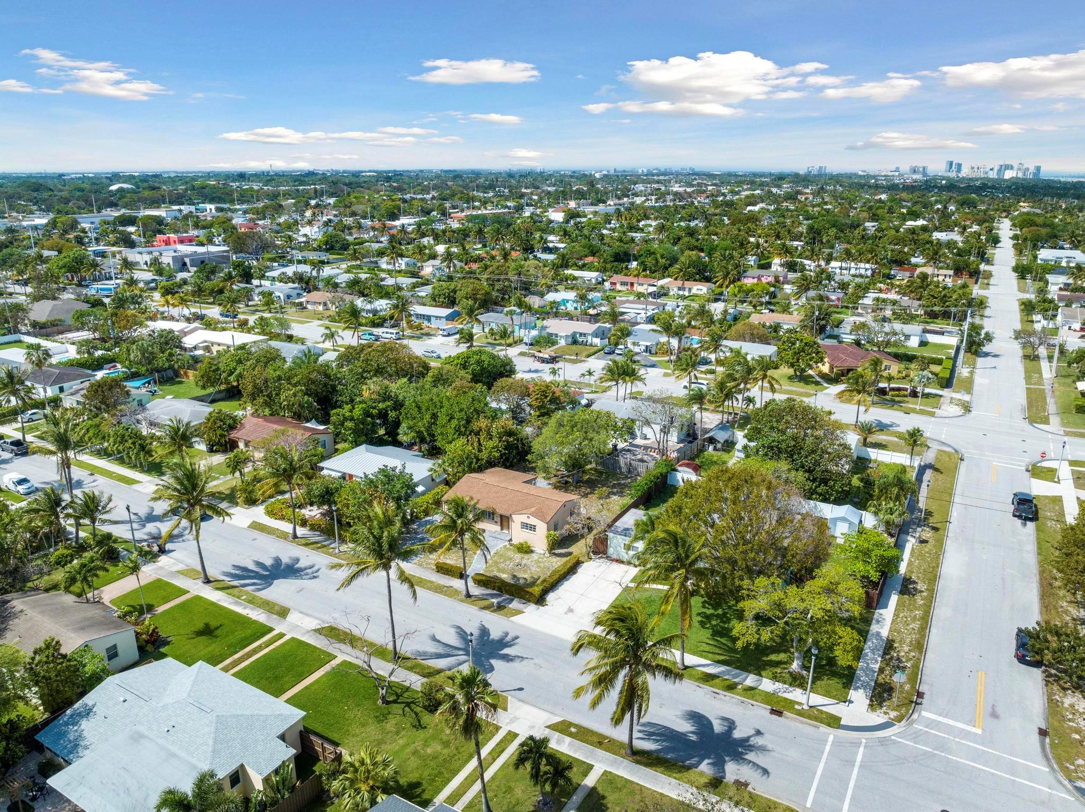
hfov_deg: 71.6
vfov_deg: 56.8
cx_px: 542
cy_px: 406
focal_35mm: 24
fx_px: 752
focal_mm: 12.29
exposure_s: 1/80
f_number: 5.6
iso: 200
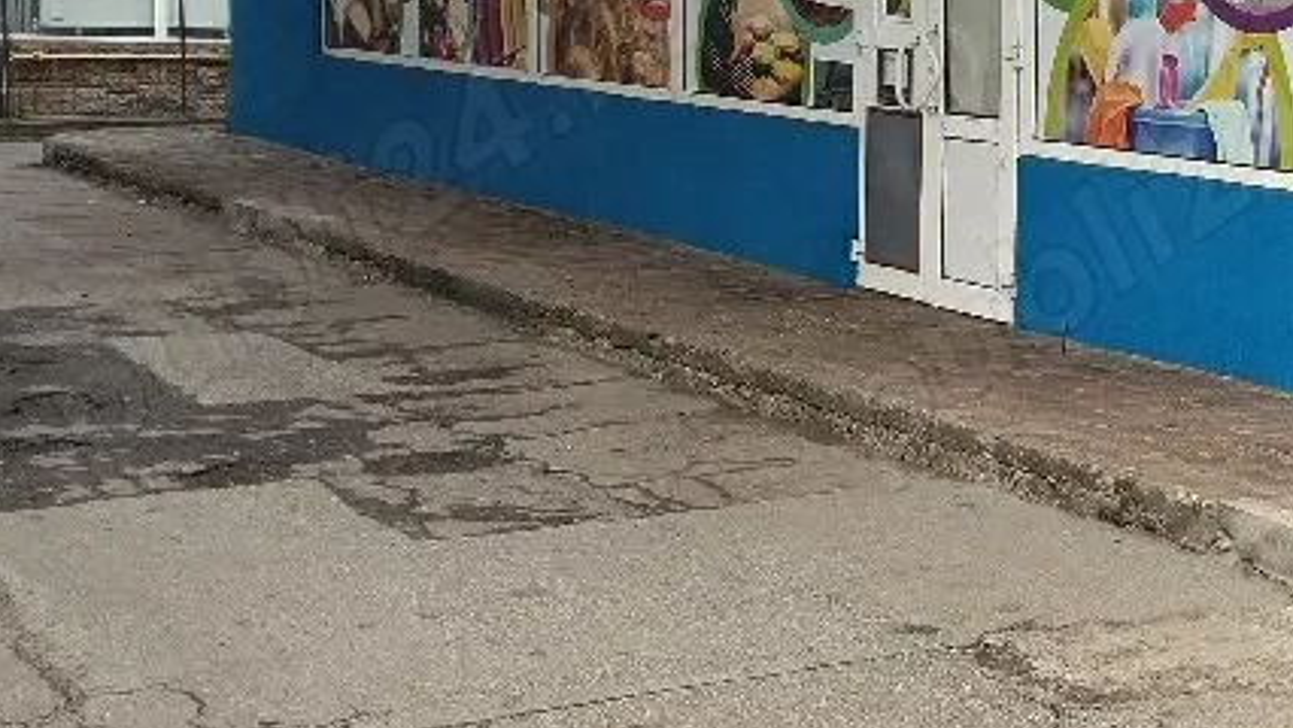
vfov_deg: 17.5
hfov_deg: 28.2
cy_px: 237
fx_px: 2367
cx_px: 1363
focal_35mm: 69
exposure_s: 1/101
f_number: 1.8
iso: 64
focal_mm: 3.98
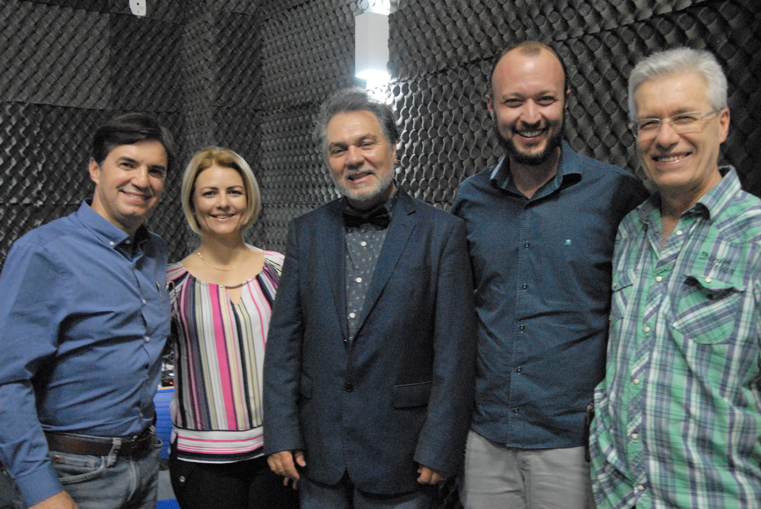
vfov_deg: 37.0
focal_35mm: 36
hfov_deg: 53.1
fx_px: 762
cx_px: 380
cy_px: 254
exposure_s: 1/8
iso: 1600
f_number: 4.5
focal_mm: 24
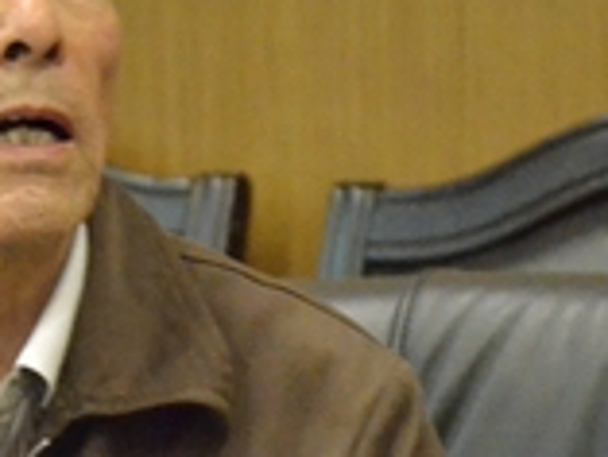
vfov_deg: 3.0
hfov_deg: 4.0
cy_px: 362
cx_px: -101
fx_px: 8701
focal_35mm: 495
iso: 6400
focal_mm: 90
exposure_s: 1/80
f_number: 5.6
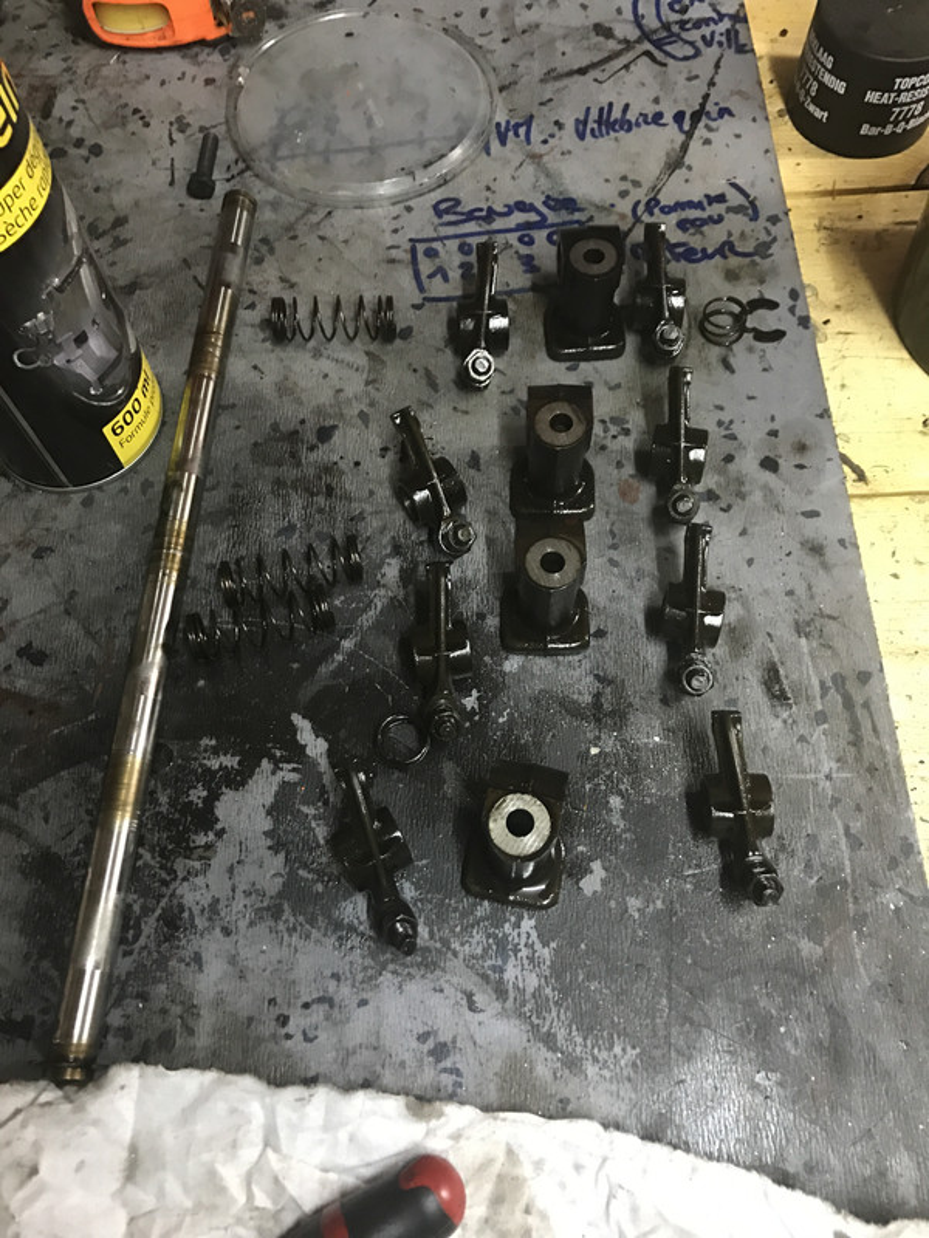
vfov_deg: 63.4
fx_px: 1002
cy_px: 619
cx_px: 464
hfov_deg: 49.7
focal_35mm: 28
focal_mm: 3.99
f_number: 1.8
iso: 100
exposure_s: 1/11
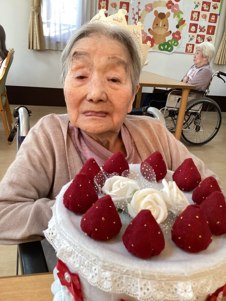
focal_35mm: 31
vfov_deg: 58.4
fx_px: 270
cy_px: 150
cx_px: 113
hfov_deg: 45.4
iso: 125
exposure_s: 1/50
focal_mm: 3.3
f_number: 2.4
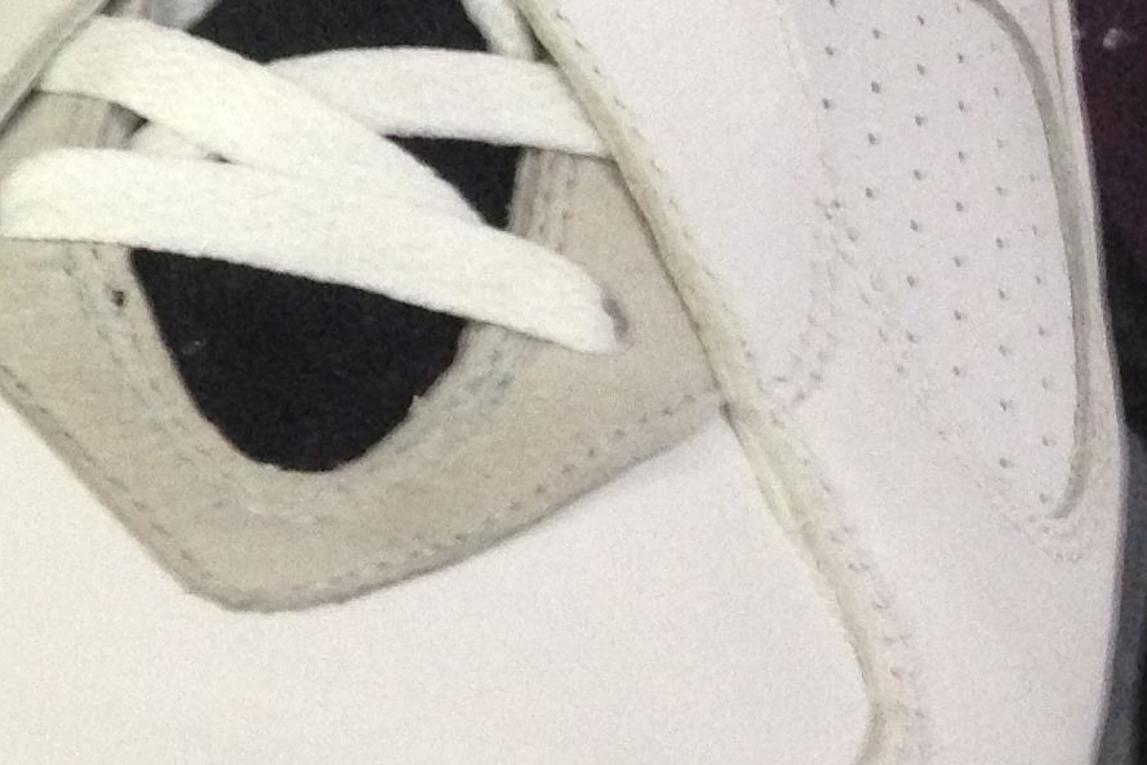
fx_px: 4015
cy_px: -30
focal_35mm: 126
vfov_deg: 10.8
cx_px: -507
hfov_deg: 15.2
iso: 320
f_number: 2.4
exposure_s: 1/20
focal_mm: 4.12
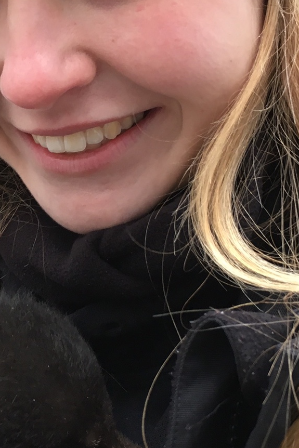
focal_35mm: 70
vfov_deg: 28.8
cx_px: 41
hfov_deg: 19.2
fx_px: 872
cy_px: 244
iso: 50
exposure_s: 1/30
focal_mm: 4.15
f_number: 2.2
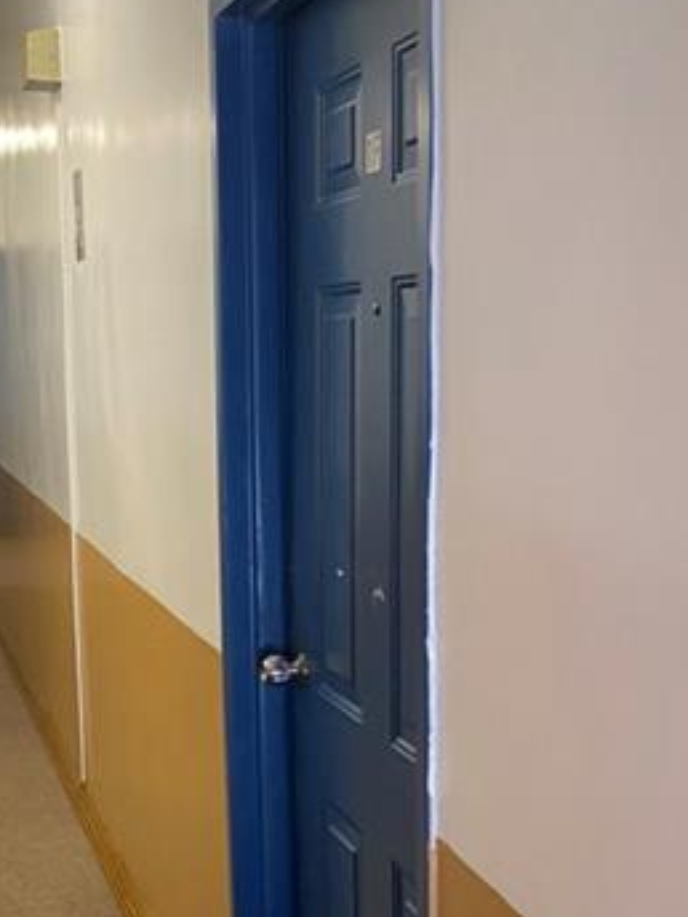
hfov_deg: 24.0
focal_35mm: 58
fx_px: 1537
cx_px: -24
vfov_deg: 32.8
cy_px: 648
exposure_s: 1/60
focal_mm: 4.25
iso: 160
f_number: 1.8
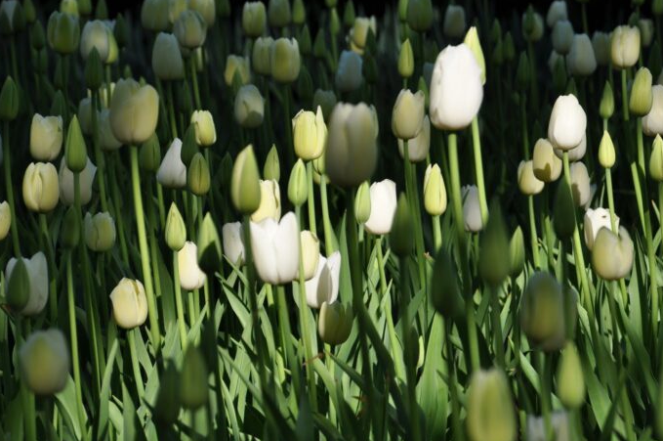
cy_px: 241
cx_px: 386
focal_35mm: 186
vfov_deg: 7.4
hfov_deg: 11.1
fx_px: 3414
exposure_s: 1/400
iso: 200
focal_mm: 105
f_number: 8
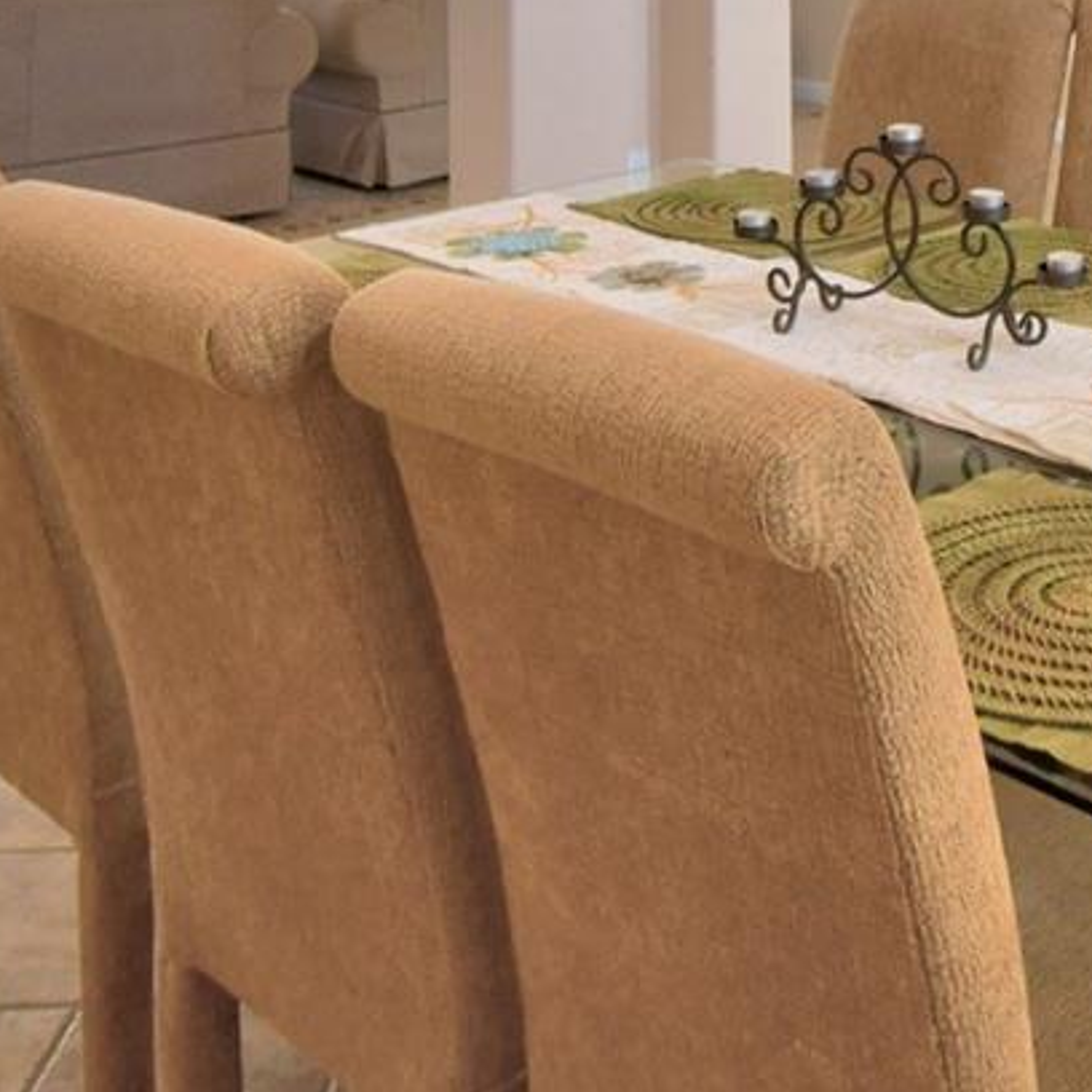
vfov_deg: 29.4
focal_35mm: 50
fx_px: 1785
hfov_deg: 32.2
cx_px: 1004
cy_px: -214
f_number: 4.5
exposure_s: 1/80
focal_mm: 10
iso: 400
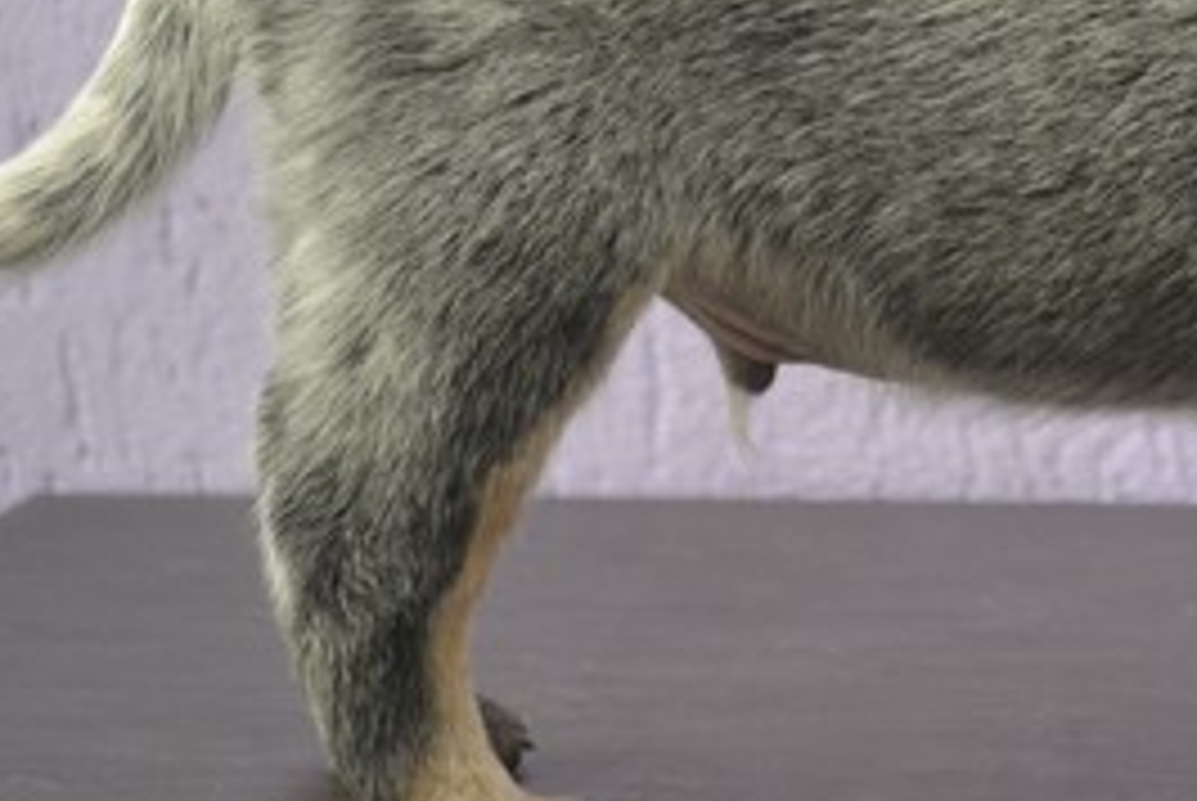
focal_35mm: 162
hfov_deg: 12.6
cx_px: 1080
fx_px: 5399
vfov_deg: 8.4
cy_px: 29
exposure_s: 1/60
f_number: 5.3
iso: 2200
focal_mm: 45
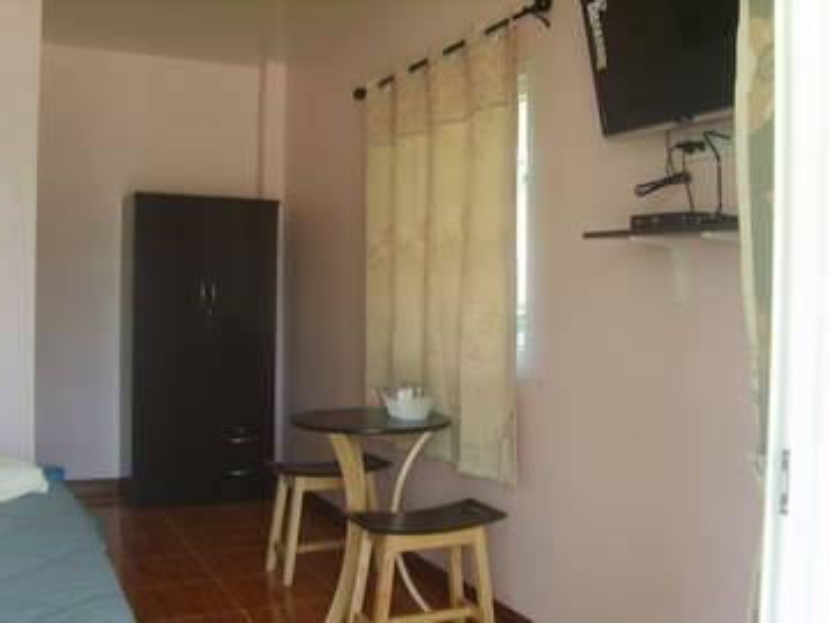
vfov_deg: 40.7
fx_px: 839
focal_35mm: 35
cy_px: 312
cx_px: 415
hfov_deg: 52.6
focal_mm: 7.4
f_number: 2.8
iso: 50
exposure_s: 1/60
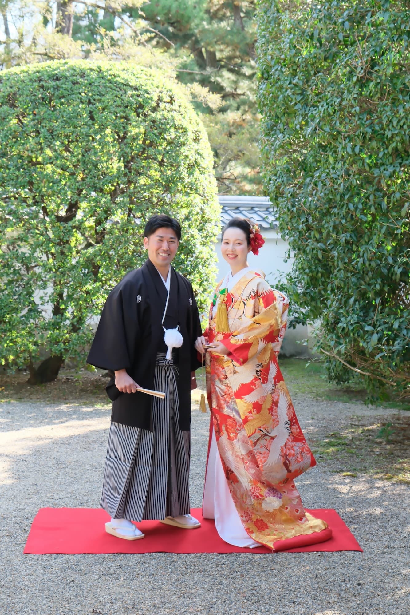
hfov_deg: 19.5
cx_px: 205
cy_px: 308
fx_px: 1195
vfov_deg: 28.8
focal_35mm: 70
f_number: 5.6
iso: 800
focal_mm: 46.6
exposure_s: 1/125
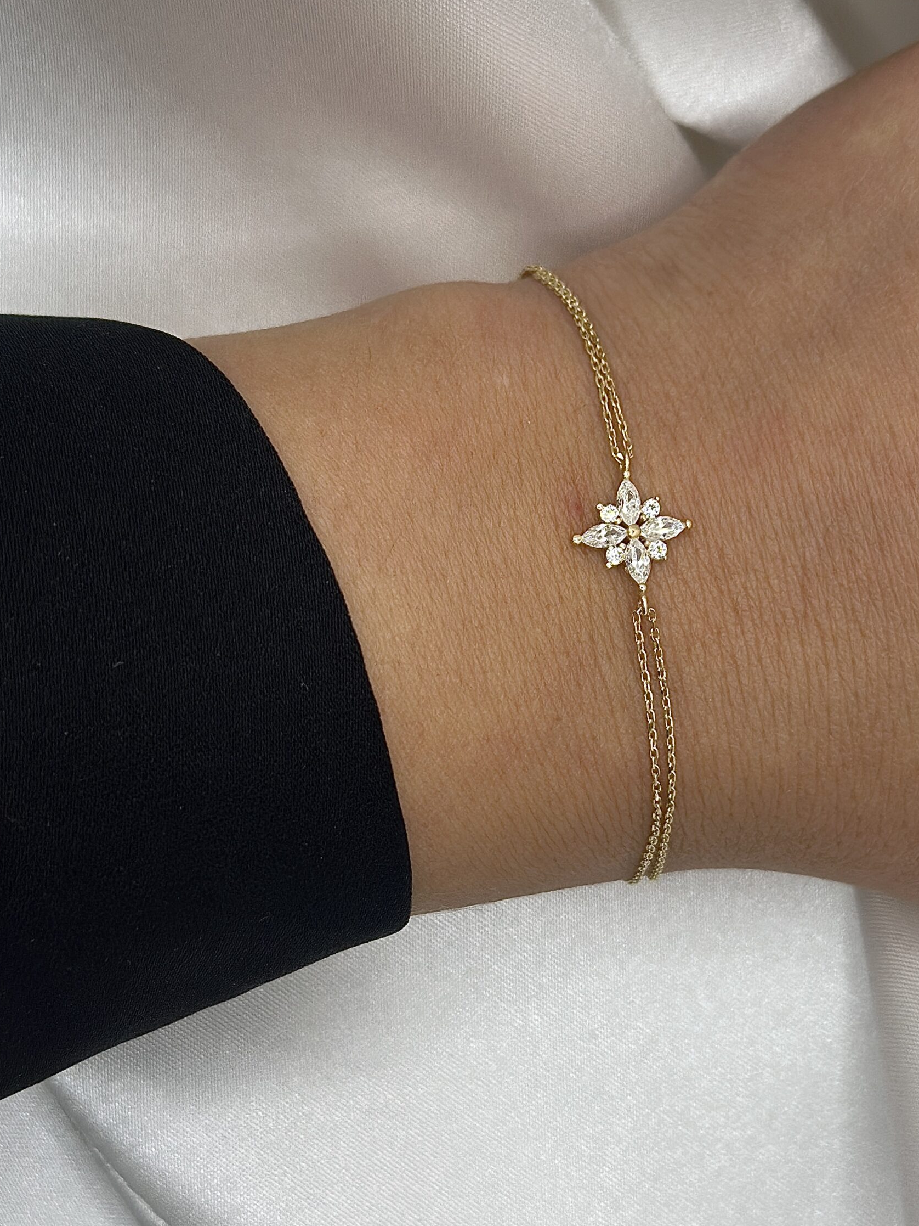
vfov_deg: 34.9
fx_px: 1947
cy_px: 576
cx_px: 405
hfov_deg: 26.5
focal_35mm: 55
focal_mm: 6.86
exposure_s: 1/1095
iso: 80
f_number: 1.78
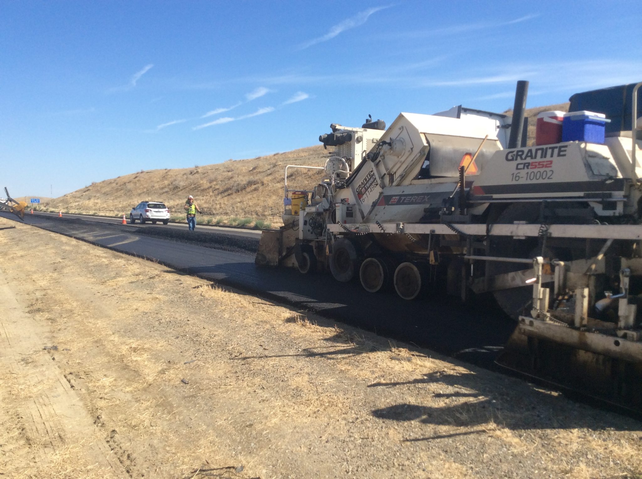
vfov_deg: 42.8
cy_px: 240
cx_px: 321
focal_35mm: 33
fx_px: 611
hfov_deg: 55.4
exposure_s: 1/1192
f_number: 2.4
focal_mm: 3.3
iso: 32
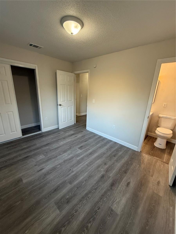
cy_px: 117
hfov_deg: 85.7
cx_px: 88
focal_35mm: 14
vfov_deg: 102.1
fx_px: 95
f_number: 2.2
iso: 250
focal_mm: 2.22
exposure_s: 1/120
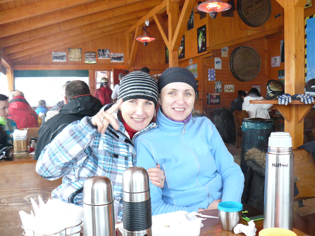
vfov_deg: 39.7
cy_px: 118
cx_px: 158
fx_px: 328
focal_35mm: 36
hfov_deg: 51.4
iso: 200
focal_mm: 6
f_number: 2.8
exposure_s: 1/30
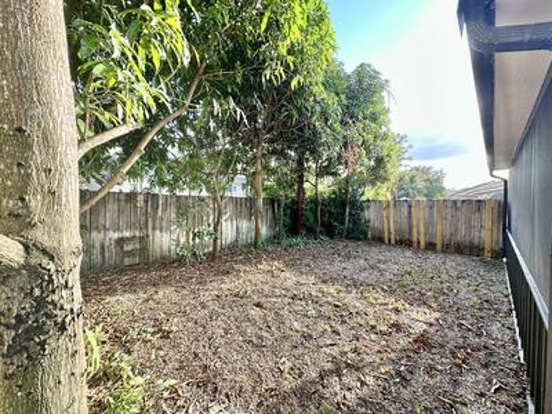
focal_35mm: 14
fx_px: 223
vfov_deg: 85.7
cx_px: 276
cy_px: 207
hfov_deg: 102.1
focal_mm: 2.22
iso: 40
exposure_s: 1/99
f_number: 2.2
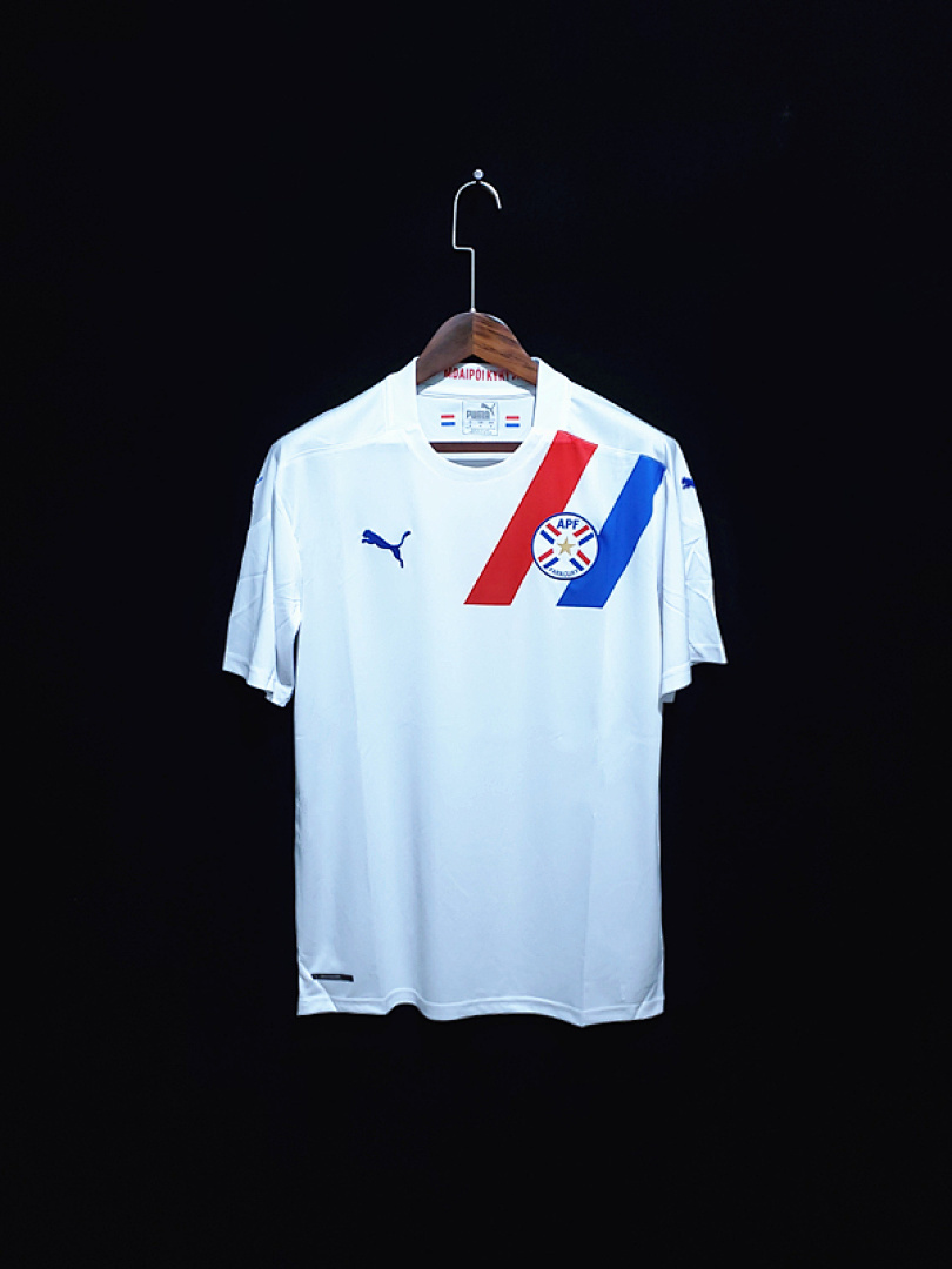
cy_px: 634
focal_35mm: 26
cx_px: 476
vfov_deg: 67.3
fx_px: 953
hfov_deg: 53.1
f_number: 1.5
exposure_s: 1/30
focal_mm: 4.3
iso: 200
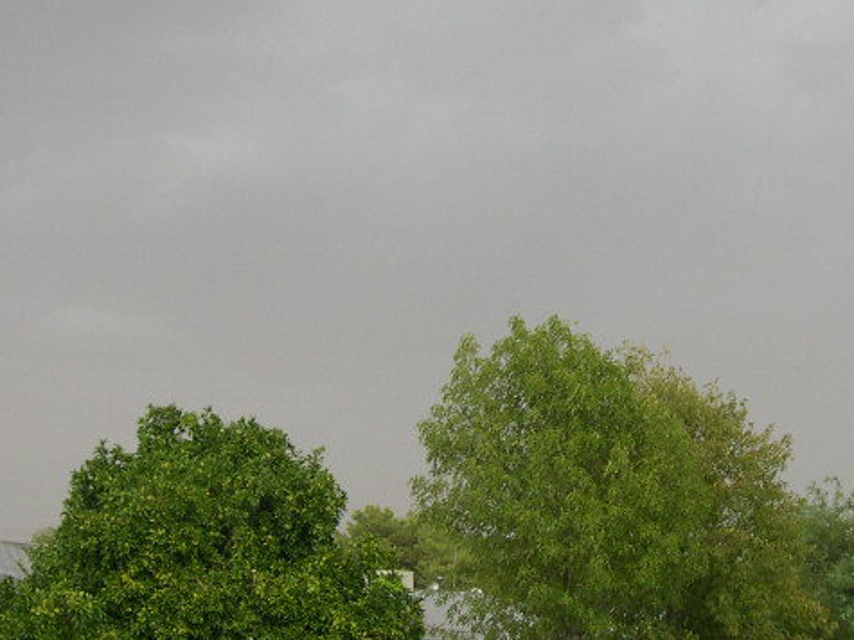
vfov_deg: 18.0
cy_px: 248
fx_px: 2022
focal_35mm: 82
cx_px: 680
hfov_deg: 23.5
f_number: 2.8
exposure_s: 1/163
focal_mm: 8
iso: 100
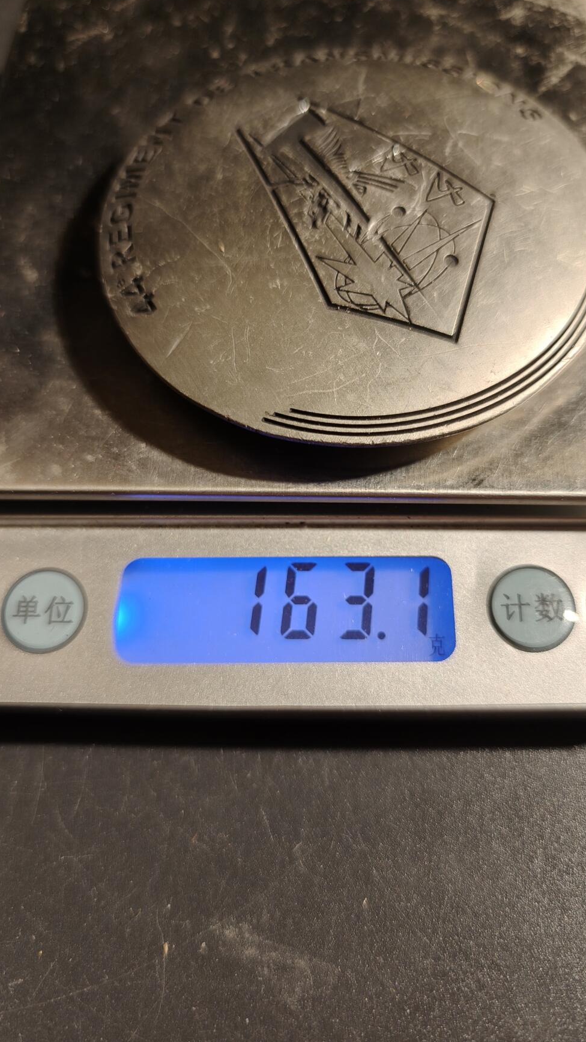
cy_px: 503
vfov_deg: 71.9
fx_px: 718
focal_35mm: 26
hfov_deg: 44.3
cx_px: 324
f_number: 1.6
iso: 125
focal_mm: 6.06
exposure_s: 1/100
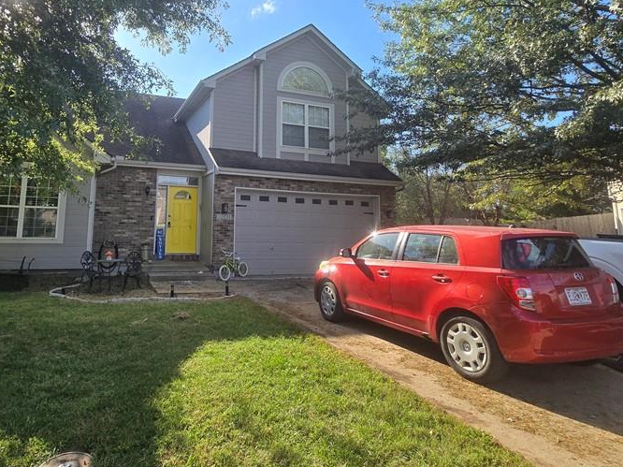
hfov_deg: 80.1
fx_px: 360
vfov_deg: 64.9
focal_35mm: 20
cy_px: 172
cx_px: 230
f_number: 2.2
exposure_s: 1/1354
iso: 50
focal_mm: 2.2
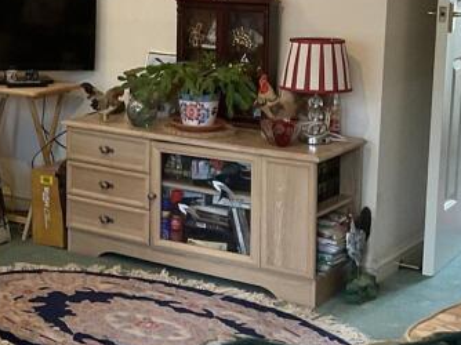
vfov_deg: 16.5
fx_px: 1184
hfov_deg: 21.0
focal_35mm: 89
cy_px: 69
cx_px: -35
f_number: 1.8
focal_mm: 3
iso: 160
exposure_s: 1/50
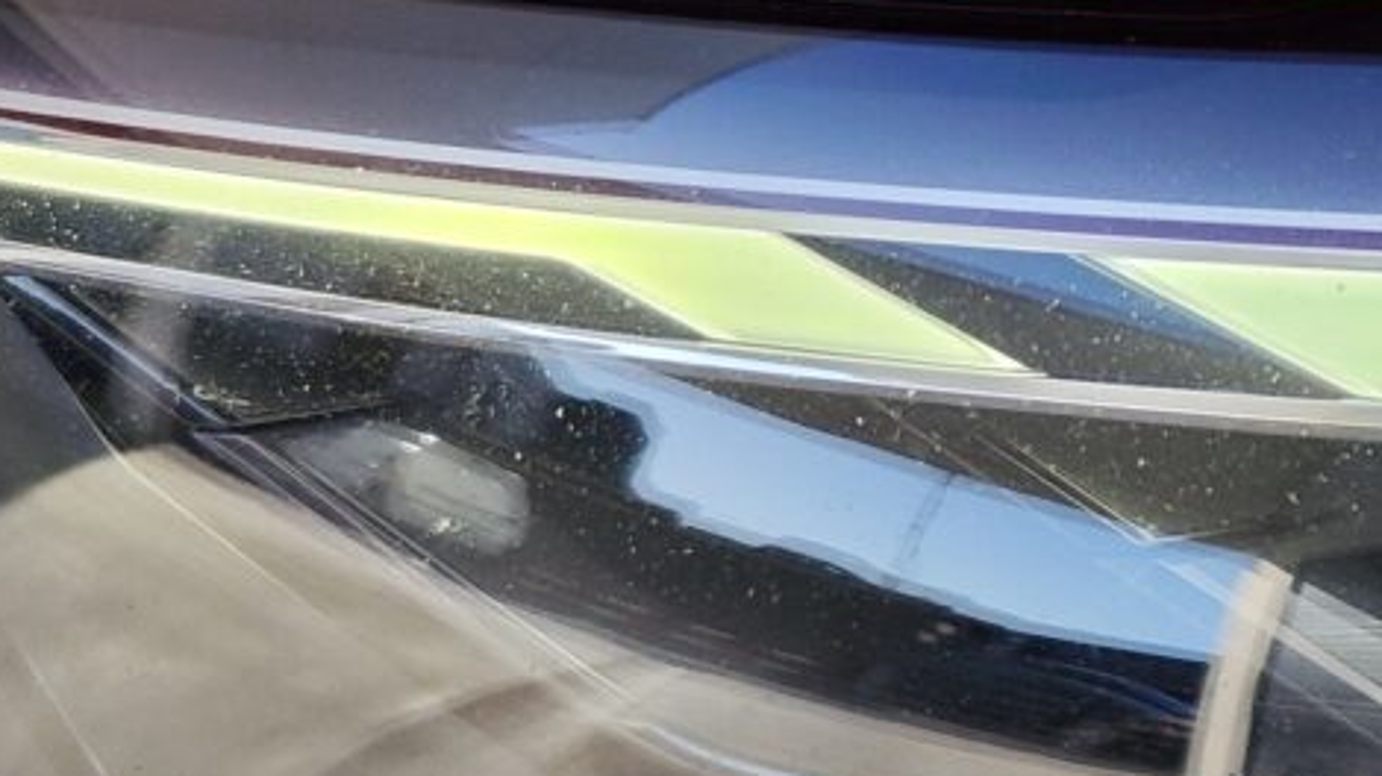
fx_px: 3517
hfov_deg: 20.1
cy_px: 215
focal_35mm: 96
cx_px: 1876
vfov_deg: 12.6
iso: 50
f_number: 1.69
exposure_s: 1/469
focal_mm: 7.01
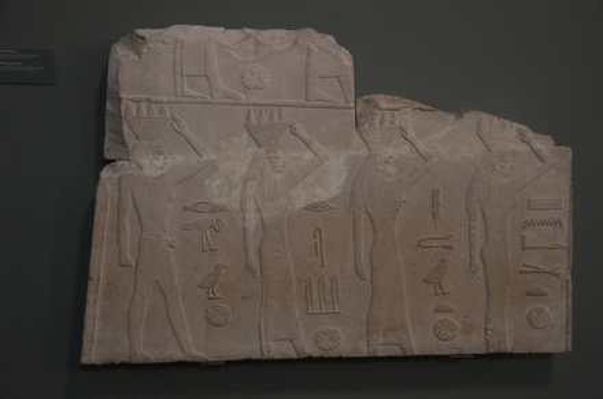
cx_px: 302
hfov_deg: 41.2
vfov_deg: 27.9
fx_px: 802
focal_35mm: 48
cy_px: 200
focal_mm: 32
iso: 800
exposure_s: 1/20
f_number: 4.2
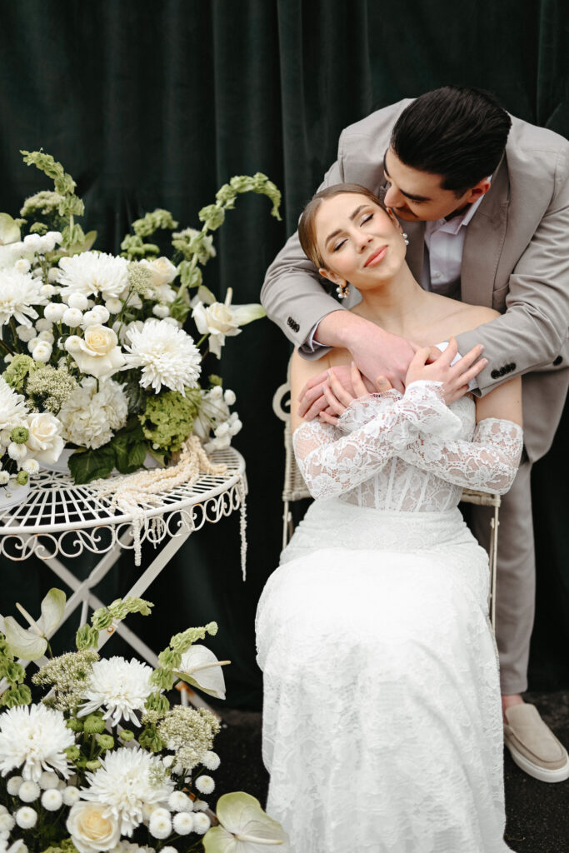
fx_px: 1185
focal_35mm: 50
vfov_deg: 39.6
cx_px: 284
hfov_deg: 27.0
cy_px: 426
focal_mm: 50
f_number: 1.4
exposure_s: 1/800
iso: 125
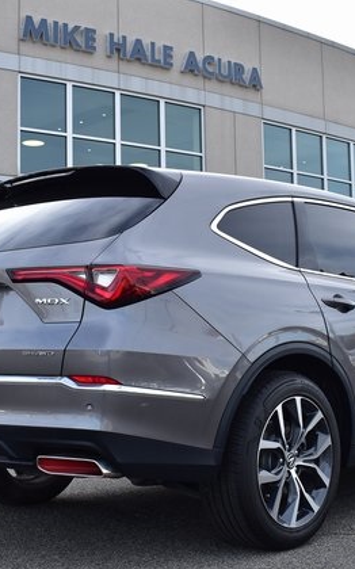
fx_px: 868
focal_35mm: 56
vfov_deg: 36.3
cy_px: 287
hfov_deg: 23.0
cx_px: 243
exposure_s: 1/200
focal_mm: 24
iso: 100
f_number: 7.1
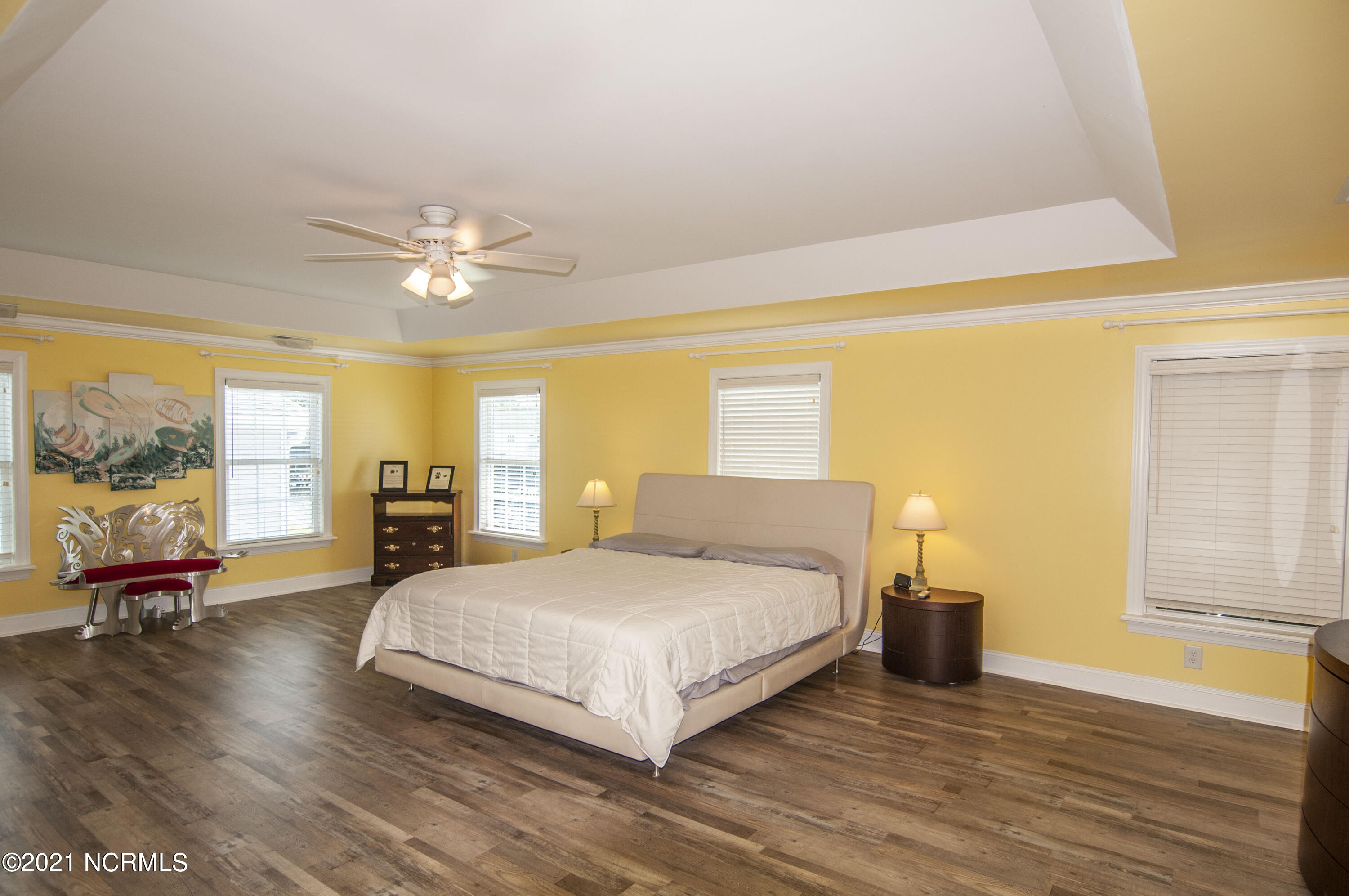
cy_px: 448
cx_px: 674
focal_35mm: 18
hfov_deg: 90.1
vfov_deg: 67.2
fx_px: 674
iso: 200
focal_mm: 12
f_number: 5.6
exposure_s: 1/60
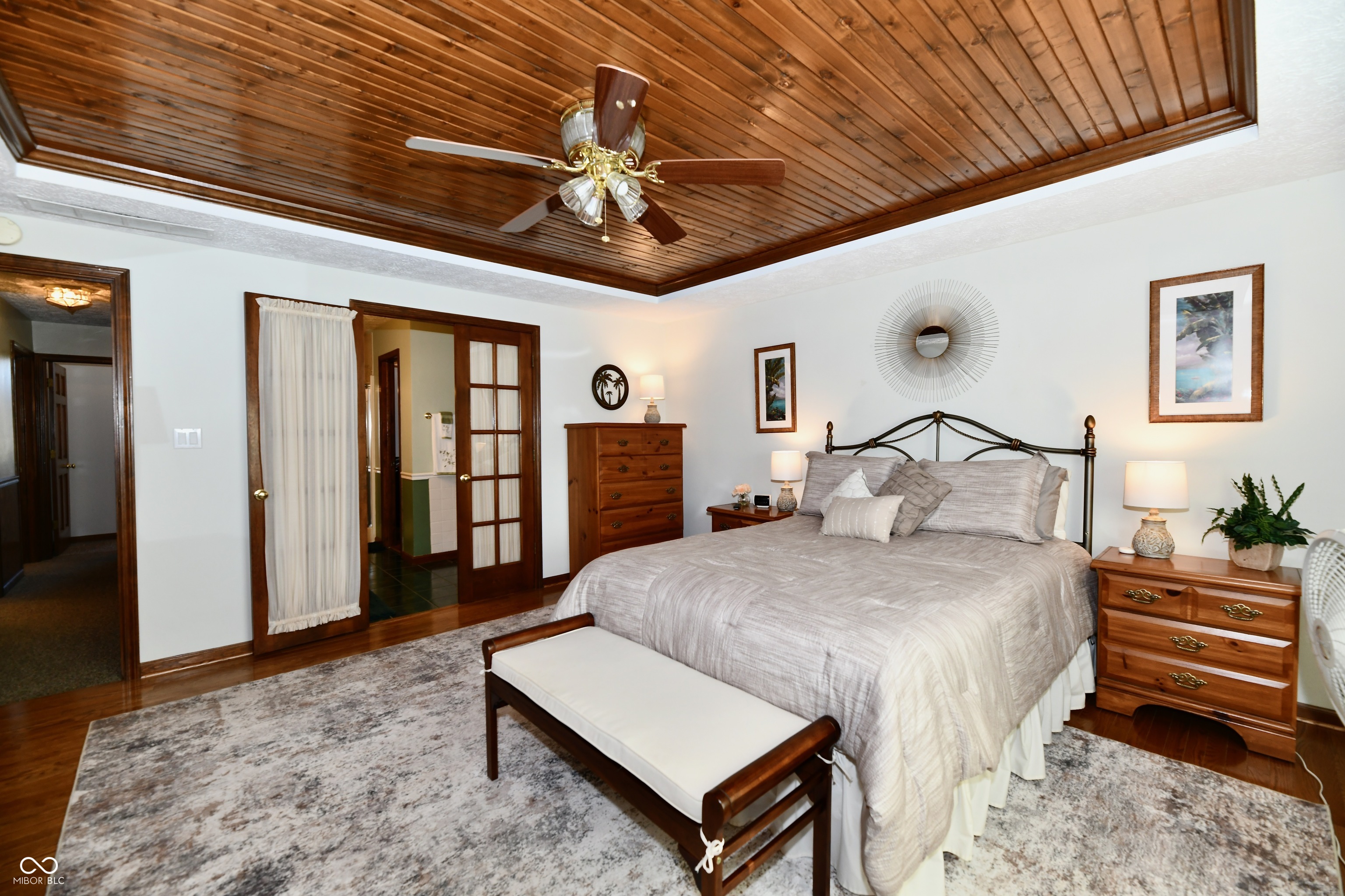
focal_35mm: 14
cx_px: 672
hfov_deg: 104.3
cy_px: 448
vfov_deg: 81.2
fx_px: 523
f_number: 6.3
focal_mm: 14
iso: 640
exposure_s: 1/60
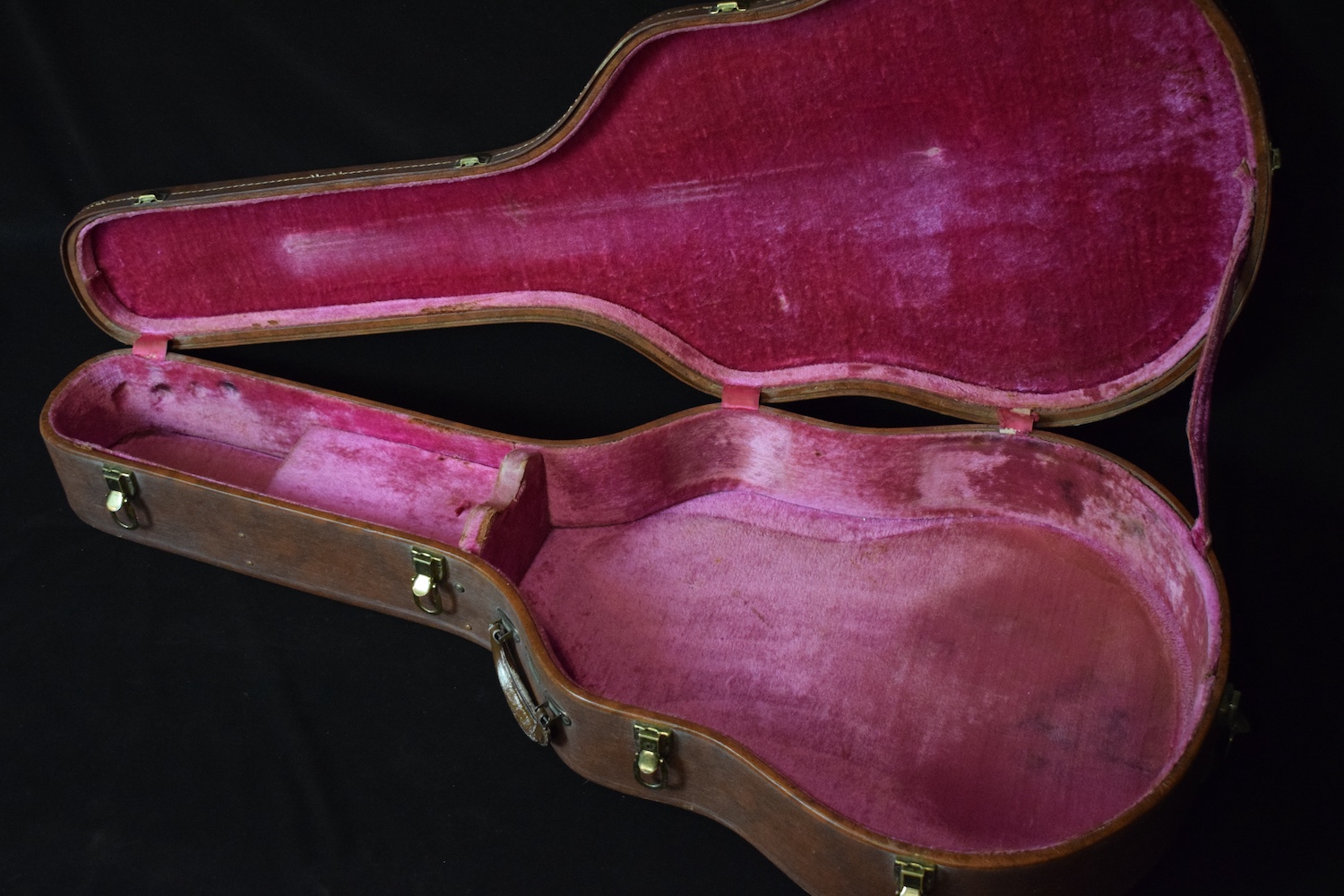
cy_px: 448
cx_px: 672
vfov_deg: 25.8
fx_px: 1960
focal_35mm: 52
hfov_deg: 37.9
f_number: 4.5
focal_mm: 35
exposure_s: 1/60
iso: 3600
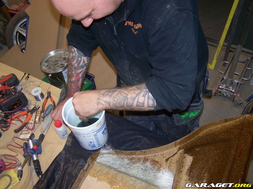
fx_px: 278
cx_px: 126
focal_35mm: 38
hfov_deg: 49.0
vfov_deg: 37.7
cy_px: 94
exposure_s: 1/60
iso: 80
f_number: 2.8
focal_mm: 6.3
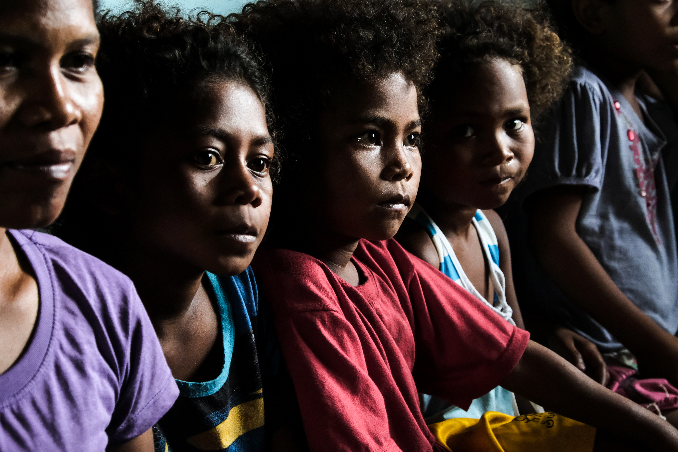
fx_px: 1864
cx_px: 339
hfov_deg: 20.6
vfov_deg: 13.8
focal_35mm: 99
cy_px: 187
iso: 3200
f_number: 6.4
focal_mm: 55
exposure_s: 1/180
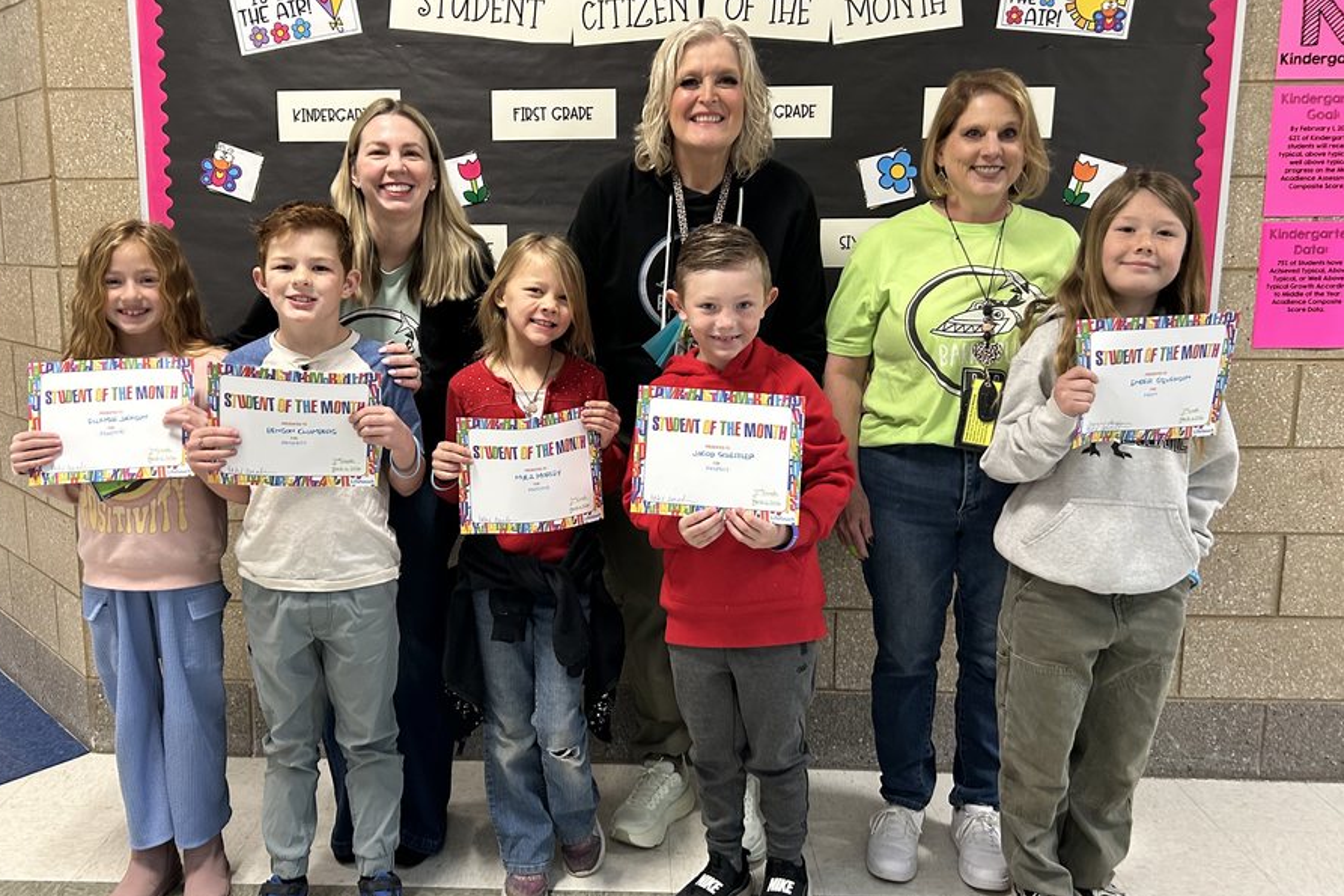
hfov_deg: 60.2
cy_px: 425
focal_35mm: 31
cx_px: 604
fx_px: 1157
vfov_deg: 42.3
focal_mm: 5.7
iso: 160
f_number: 1.5
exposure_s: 1/60
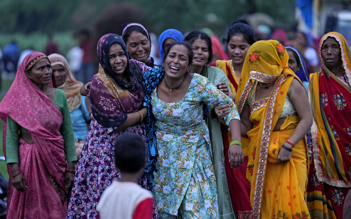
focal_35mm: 204
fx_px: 1951
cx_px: 175
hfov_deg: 10.3
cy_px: 107
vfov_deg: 6.4
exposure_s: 1/320
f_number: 2.8
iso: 1000
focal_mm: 200
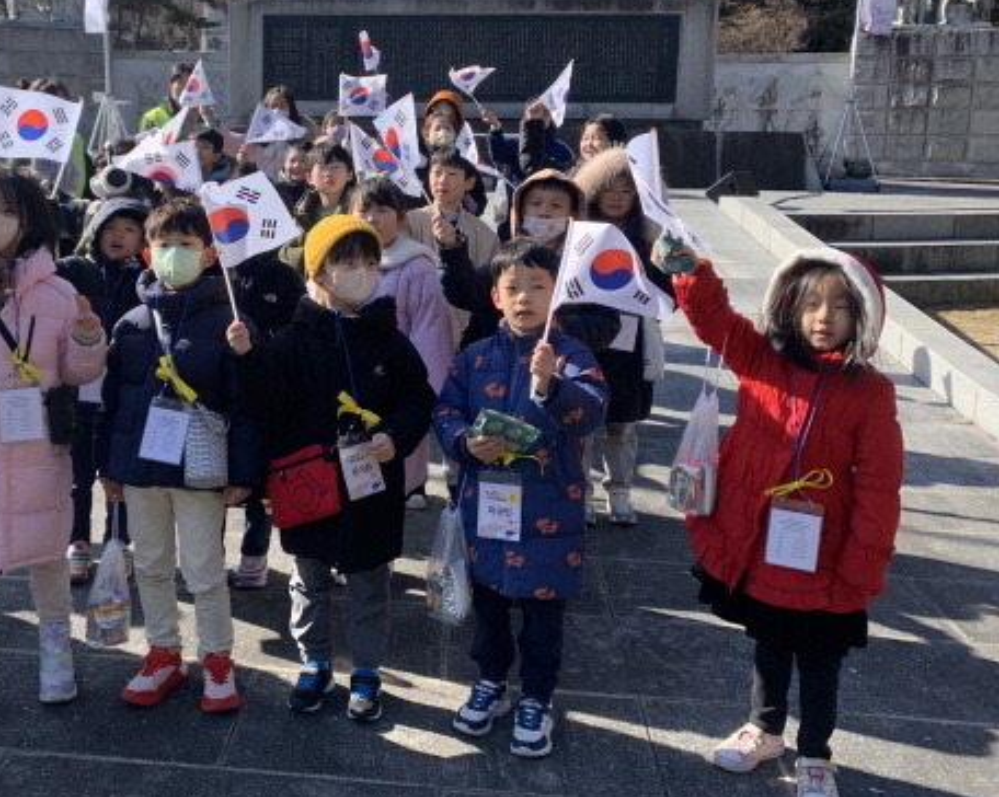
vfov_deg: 37.9
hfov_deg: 45.8
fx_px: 1152
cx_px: 296
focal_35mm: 39
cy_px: 299
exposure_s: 1/765
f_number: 1.8
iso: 25
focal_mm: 4.25
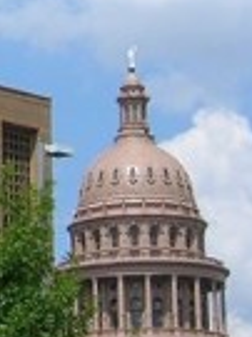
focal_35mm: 193
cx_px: -165
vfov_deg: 10.0
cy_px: -112
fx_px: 1876
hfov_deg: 7.5
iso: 50
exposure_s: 1/556
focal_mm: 5.7
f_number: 4.9
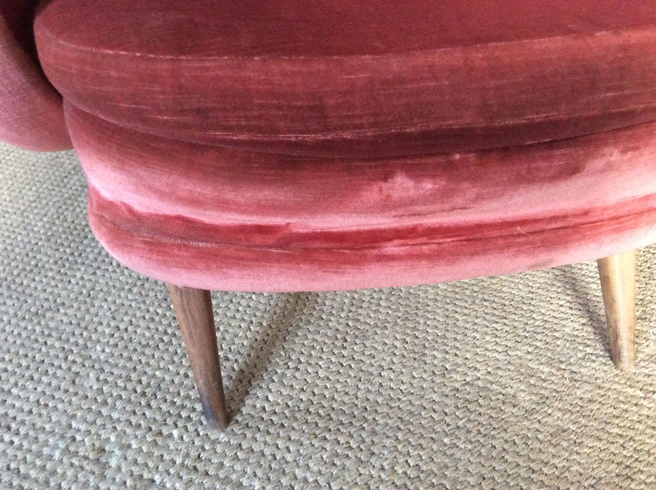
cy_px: 245
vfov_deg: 44.1
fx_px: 606
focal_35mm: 32
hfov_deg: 56.9
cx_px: 328
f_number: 2.4
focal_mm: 3.3
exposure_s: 1/17
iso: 400
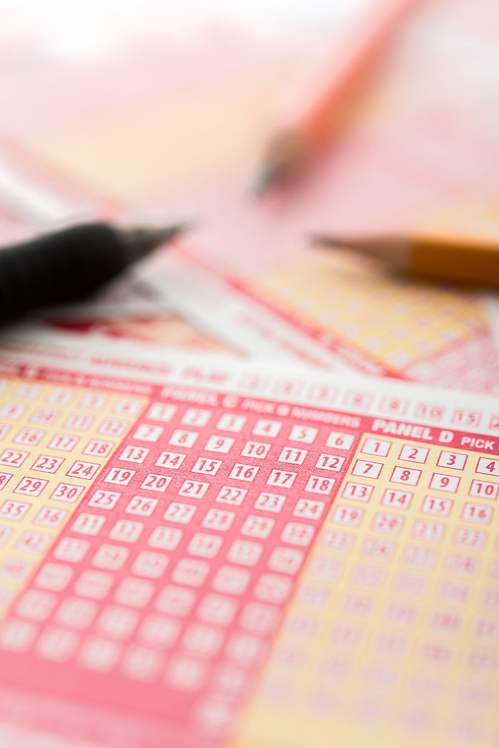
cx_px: 250
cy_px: 374
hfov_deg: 22.6
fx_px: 1246
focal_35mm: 60
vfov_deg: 33.4
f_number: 5.6
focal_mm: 60
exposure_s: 1/200
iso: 50
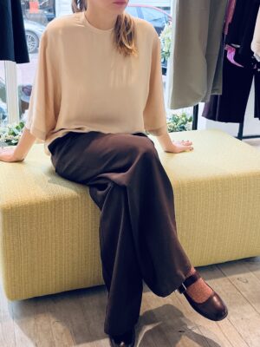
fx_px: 260
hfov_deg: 53.1
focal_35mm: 26
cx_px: 130
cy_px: 174
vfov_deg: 67.3
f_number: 1.6
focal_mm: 5.1
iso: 125
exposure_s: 1/100
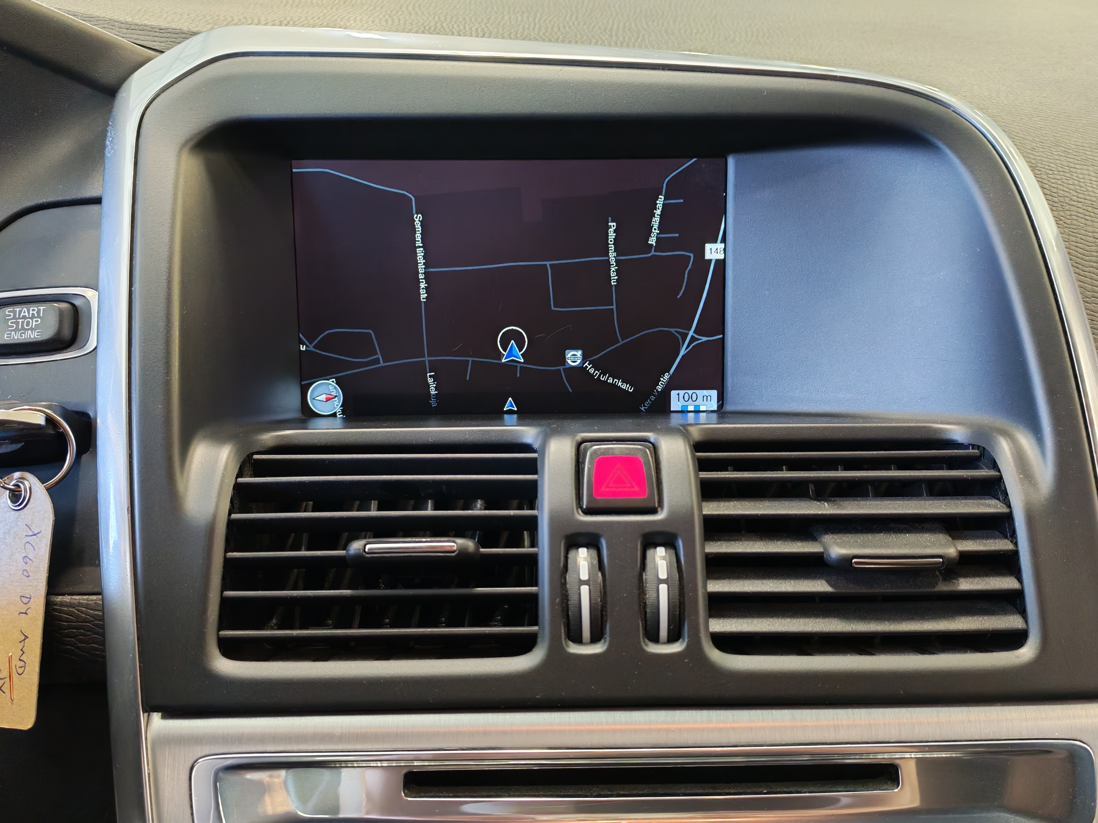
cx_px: 549
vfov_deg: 41.8
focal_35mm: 34
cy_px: 412
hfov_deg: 54.0
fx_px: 1078
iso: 1040
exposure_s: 1/100
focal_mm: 6.12
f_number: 1.9
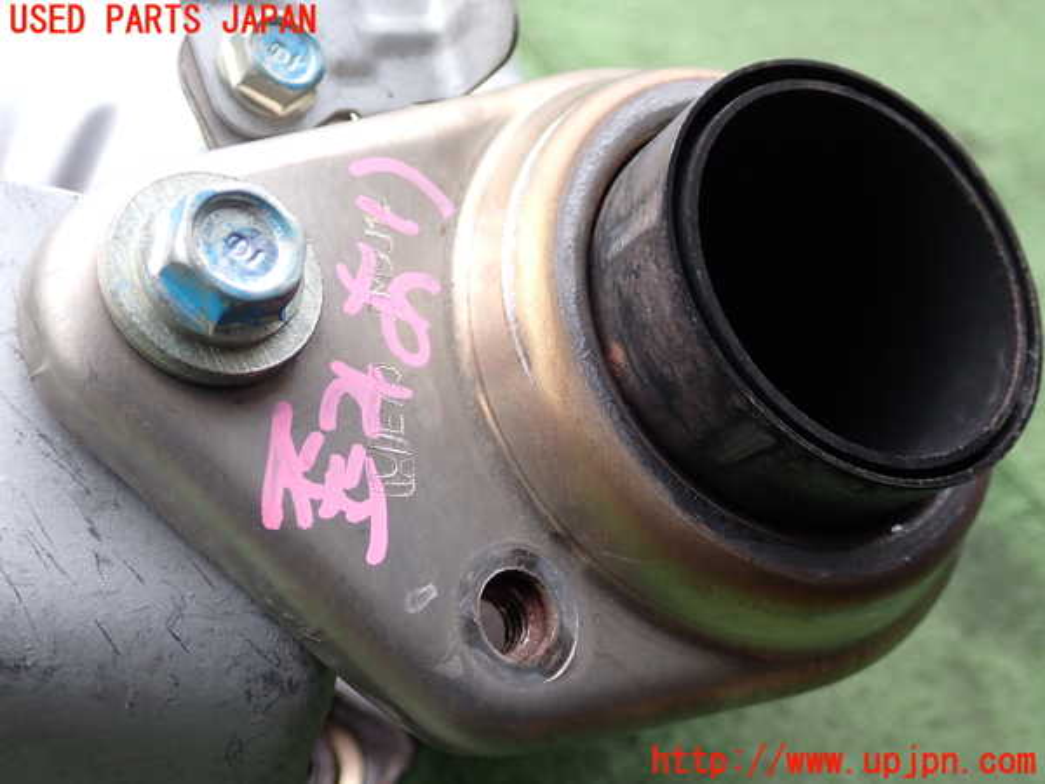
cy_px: 392
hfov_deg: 45.8
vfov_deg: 35.1
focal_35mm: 41
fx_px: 1238
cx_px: 522
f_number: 2.8
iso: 125
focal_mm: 7.31
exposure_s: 1/125
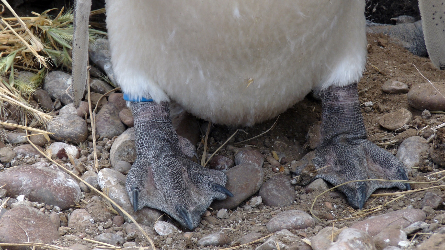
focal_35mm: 343
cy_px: 119
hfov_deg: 6.3
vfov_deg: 3.5
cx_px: 222
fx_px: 4047
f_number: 5.6
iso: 100
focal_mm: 55.8
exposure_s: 1/400
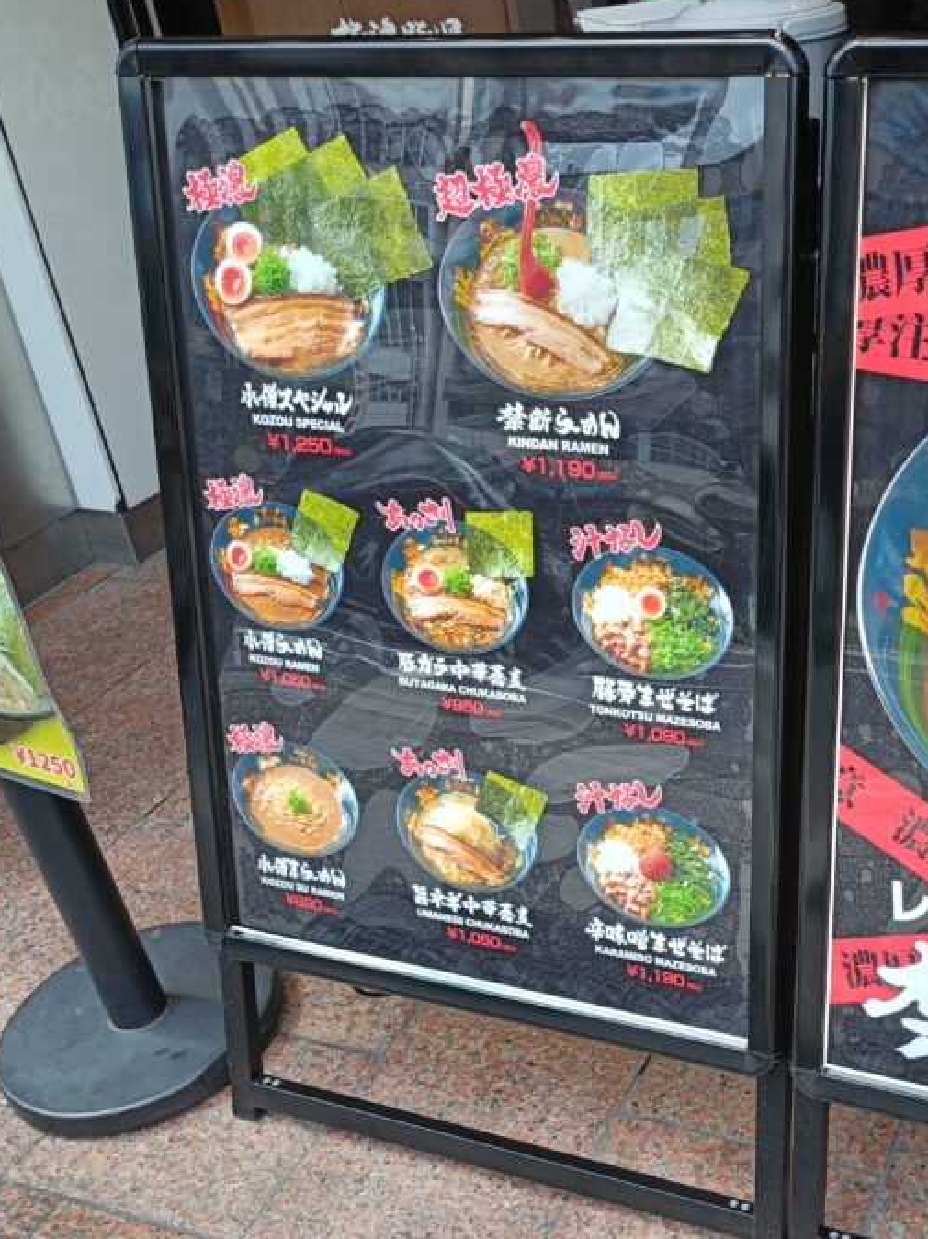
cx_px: 798
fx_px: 1359
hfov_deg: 35.9
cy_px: 680
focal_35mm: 38
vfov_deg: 48.9
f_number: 1.7
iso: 64
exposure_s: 1/120
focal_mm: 4.7
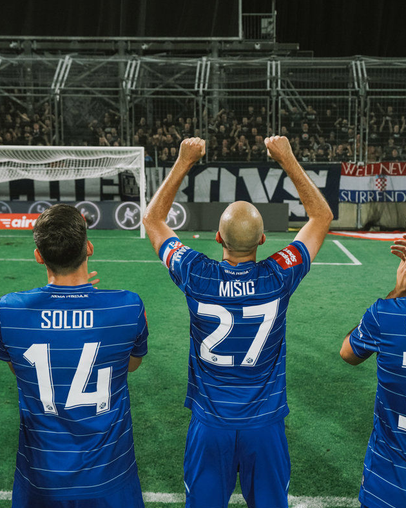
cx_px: 249
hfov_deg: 30.1
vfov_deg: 37.3
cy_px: 256
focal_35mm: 50
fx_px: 751
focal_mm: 35
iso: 3200
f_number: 4.5
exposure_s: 1/500
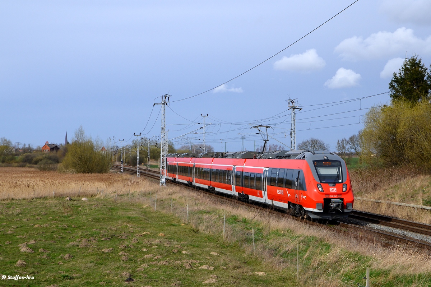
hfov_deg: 33.4
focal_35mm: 60
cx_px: 216
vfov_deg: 22.6
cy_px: 144
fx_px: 718
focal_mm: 40
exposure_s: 1/800
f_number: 7.1
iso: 250
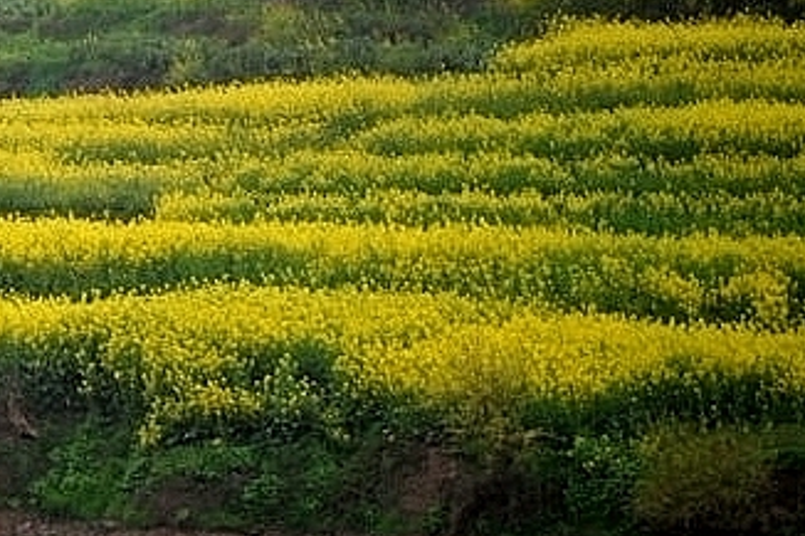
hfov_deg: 8.9
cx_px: 44
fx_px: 5163
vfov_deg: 5.9
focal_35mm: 231
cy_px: 186
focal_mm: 19.6
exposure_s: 1/90
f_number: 5
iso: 100
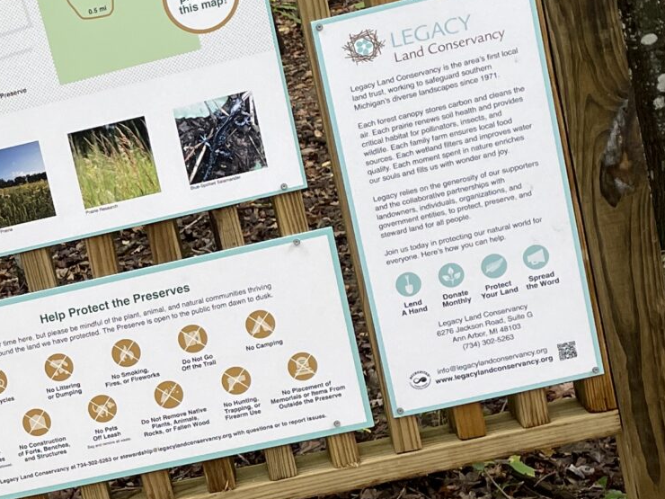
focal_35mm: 90
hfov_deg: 21.1
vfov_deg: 16.4
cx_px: 10
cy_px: 290
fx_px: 1729
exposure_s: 1/121
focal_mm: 4.2
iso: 100
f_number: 1.6
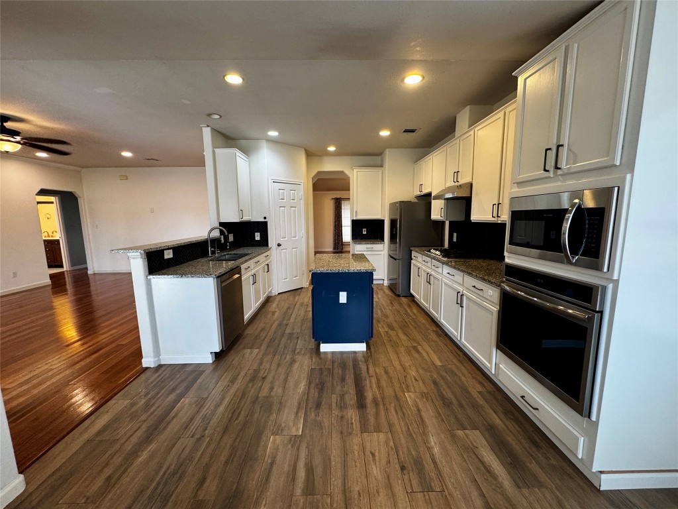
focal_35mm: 14
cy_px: 254
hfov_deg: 102.1
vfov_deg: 85.7
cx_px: 339
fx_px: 274
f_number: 2.2
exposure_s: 1/60
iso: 160
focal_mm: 2.22
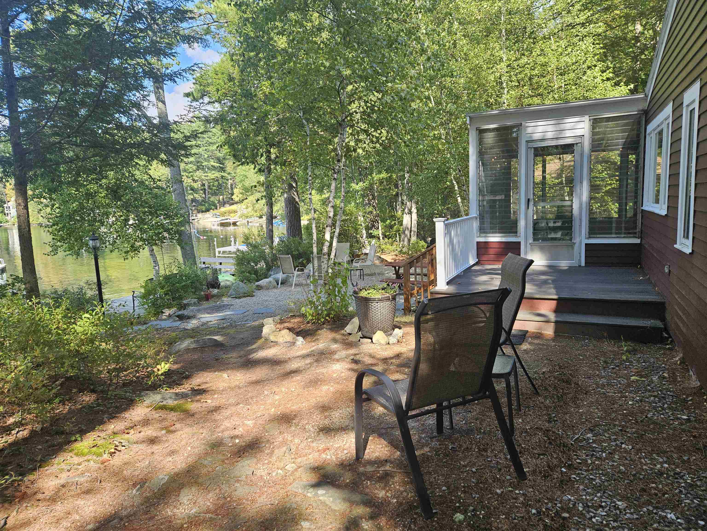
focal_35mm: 23
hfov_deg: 73.9
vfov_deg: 58.9
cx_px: 354
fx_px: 470
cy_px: 266
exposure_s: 1/719
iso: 64
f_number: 1.8
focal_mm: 5.4
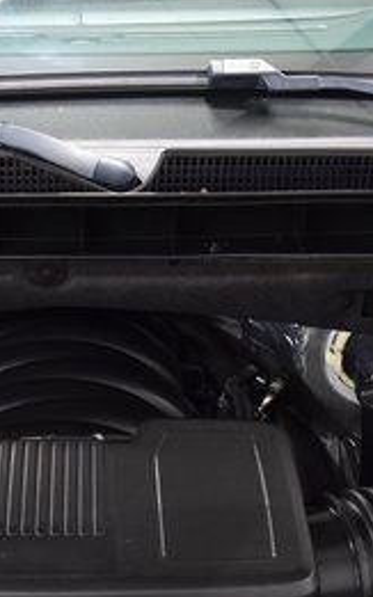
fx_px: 1465
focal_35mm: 90
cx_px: 71
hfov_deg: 14.4
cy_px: 406
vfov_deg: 22.9
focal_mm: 24
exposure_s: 1/15
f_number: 5
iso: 1600
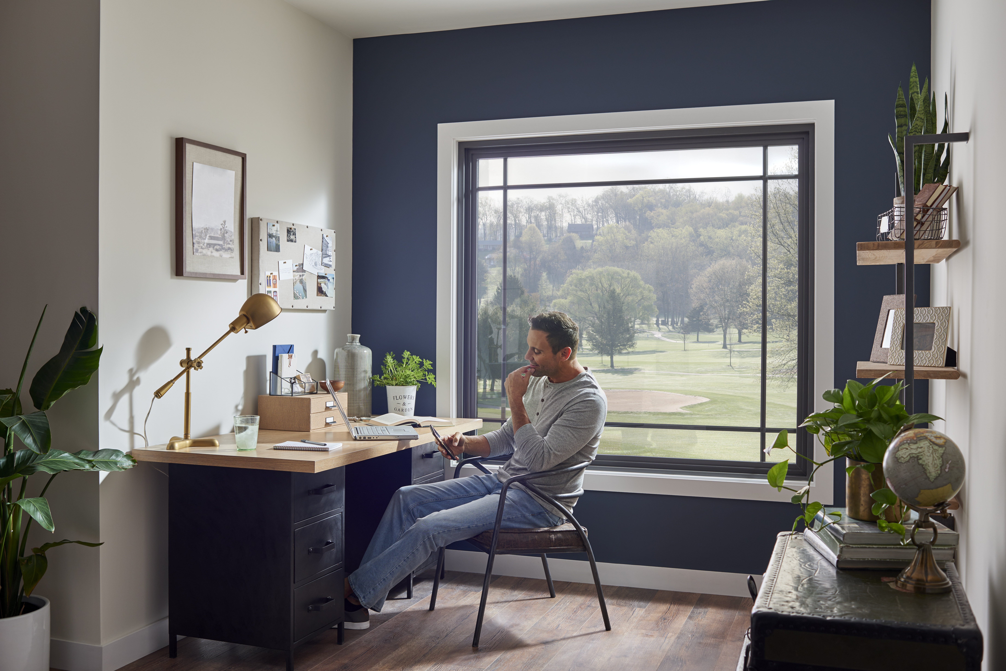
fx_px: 978
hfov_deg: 54.4
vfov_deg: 37.9
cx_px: 503
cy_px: 336
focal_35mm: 35
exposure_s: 1/80
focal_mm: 35
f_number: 5.6
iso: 125
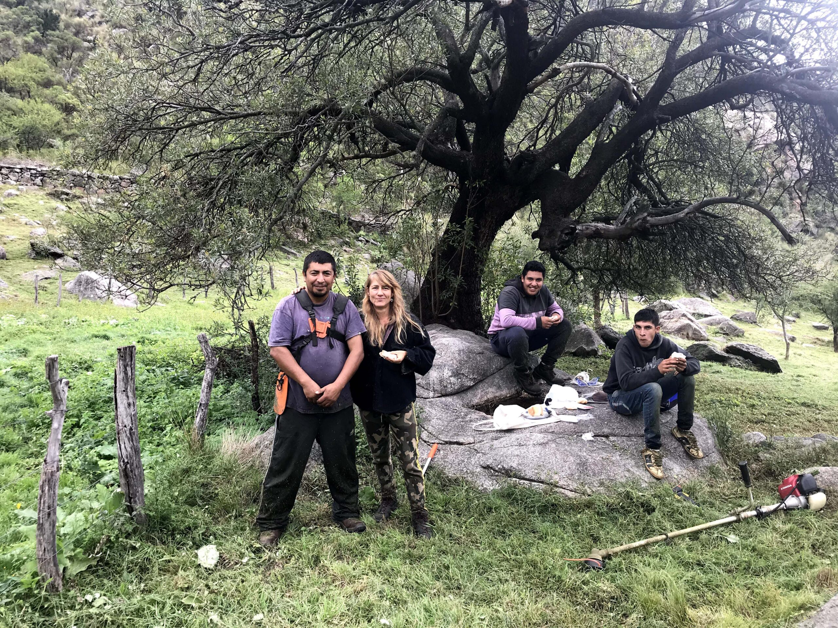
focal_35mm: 28
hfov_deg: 63.4
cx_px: 419
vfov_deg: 49.7
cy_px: 314
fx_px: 678
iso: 20
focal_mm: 3.99
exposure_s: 1/213
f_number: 1.8
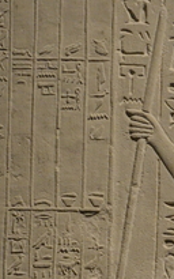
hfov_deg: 6.0
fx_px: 1648
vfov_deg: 9.6
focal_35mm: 217
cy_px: 241
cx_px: 216
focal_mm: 44
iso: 2500
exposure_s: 1/60
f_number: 4.8
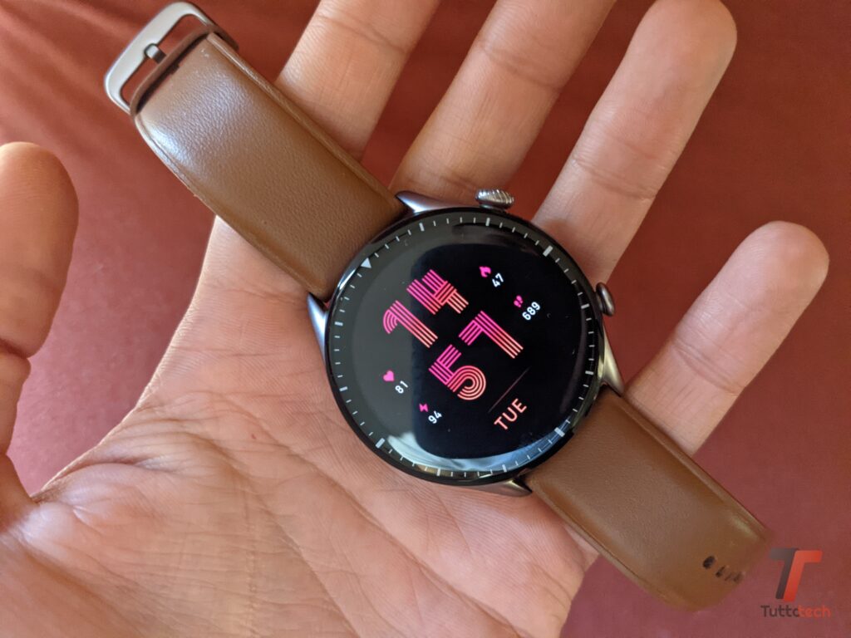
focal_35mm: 27
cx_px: 426
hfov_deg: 65.3
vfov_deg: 51.4
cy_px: 319
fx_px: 664
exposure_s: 1/36.5
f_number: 1.73
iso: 1656
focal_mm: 4.38
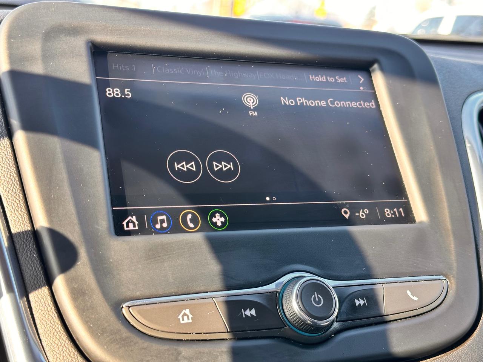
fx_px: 670
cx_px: 242
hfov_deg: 39.7
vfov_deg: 30.3
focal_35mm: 48
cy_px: 181
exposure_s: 1/129
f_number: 1.78
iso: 80
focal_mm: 6.86
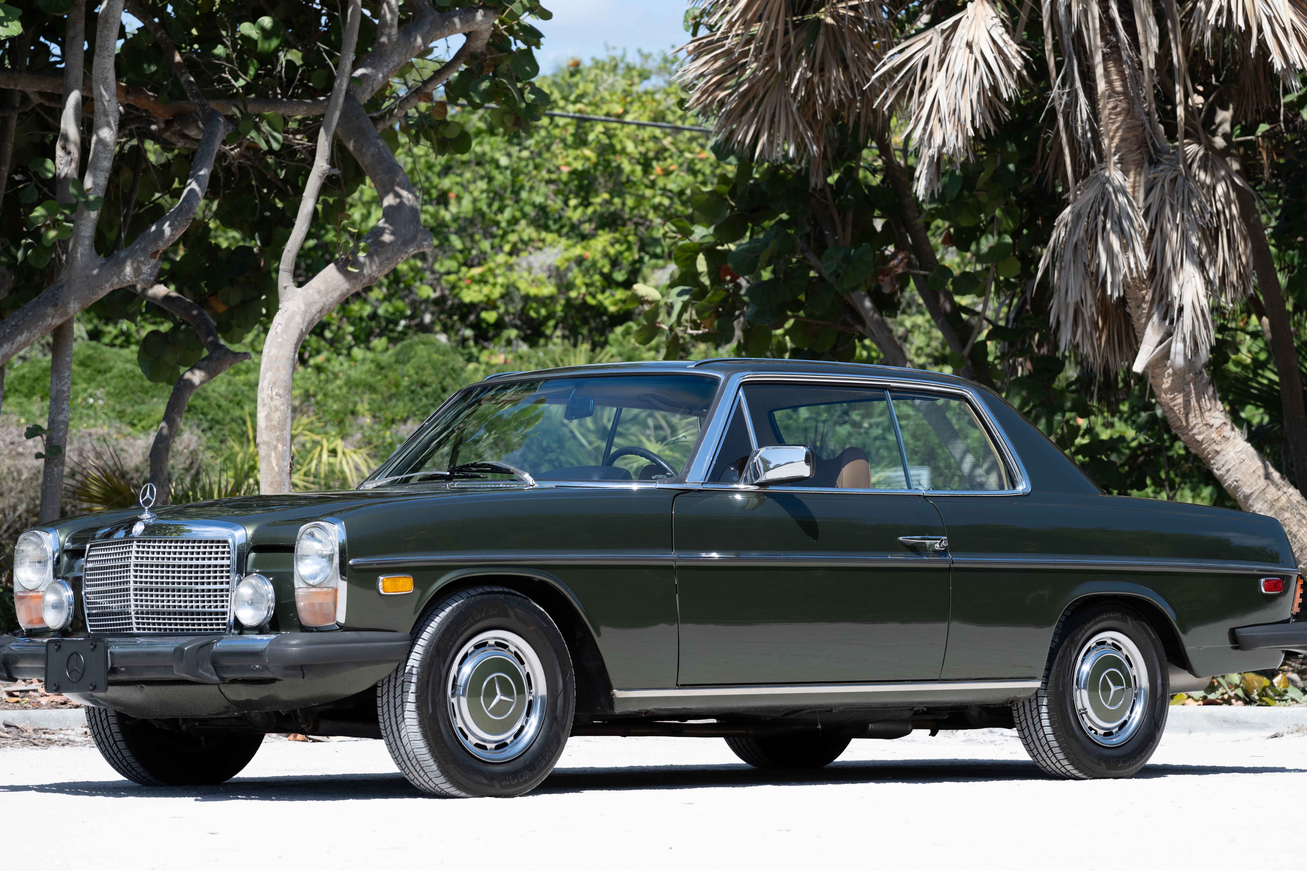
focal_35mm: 112
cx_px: 675
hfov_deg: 18.3
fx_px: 4066
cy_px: 457
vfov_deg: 12.2
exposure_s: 1/800
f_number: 4.5
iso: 125
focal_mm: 91
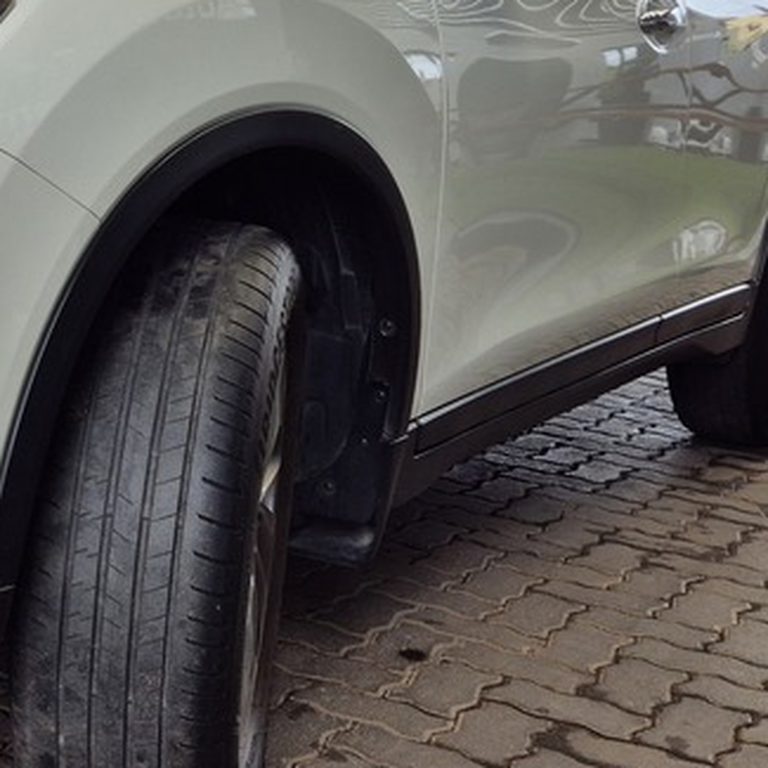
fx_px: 1606
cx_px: -26
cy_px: 196
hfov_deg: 25.4
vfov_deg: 26.6
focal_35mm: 64
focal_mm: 5.4
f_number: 1.8
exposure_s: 1/544
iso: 25
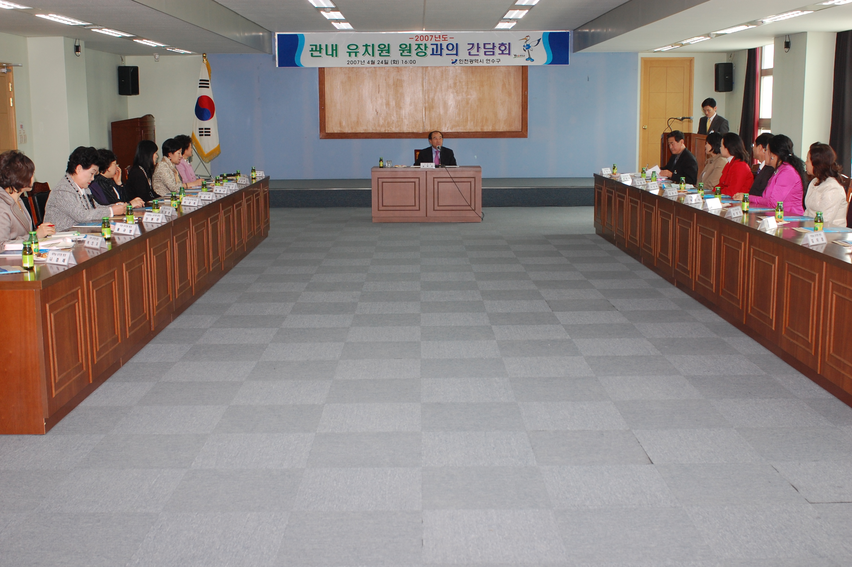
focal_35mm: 42
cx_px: 426
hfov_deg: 46.4
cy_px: 284
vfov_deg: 31.8
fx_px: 993
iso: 400
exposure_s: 1/60
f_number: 5.6
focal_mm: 28
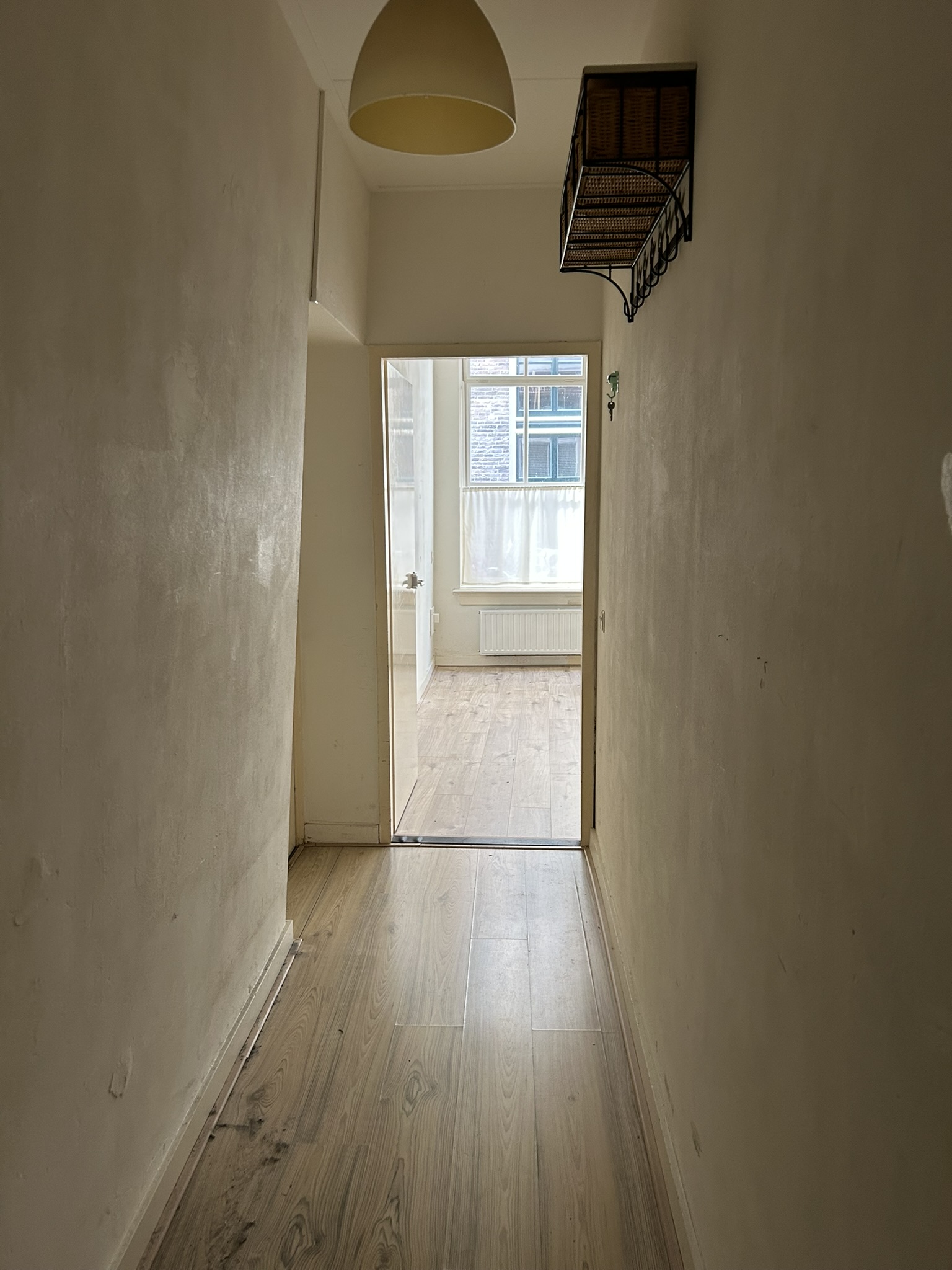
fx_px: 953
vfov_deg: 67.3
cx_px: 476
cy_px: 635
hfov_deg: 53.1
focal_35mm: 26
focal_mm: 5.7
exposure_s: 1/50
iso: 160
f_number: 1.5
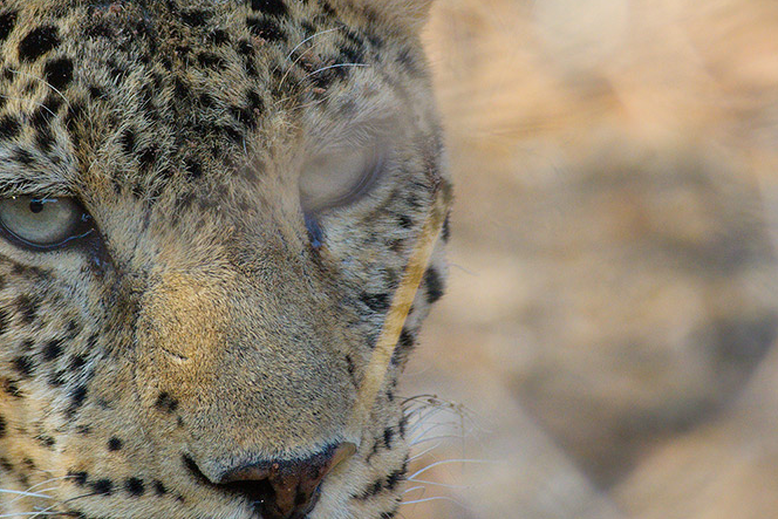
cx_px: 59
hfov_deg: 1.4
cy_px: 310
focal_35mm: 1516
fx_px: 32767
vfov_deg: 0.9
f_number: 6.3
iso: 400
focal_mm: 420
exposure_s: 1/320
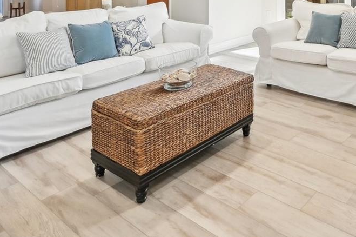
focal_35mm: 34
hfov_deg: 51.8
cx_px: 291
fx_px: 336
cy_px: -39
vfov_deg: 32.8
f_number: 8
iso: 400
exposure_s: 1/50
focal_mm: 14
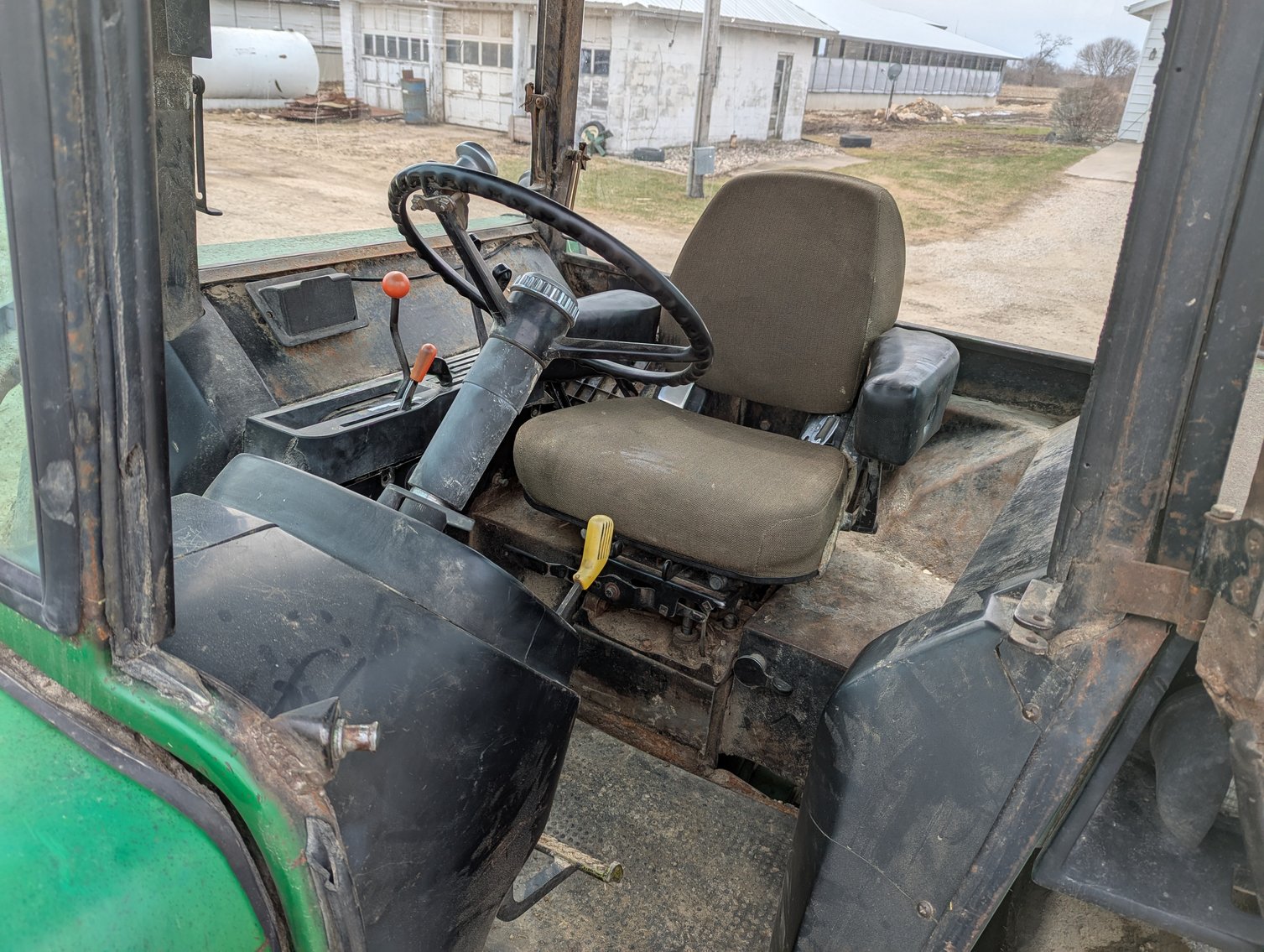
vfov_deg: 56.9
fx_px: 878
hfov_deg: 71.5
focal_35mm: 24
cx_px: 632
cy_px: 476
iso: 39
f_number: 1.85
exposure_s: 1/898
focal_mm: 6.81
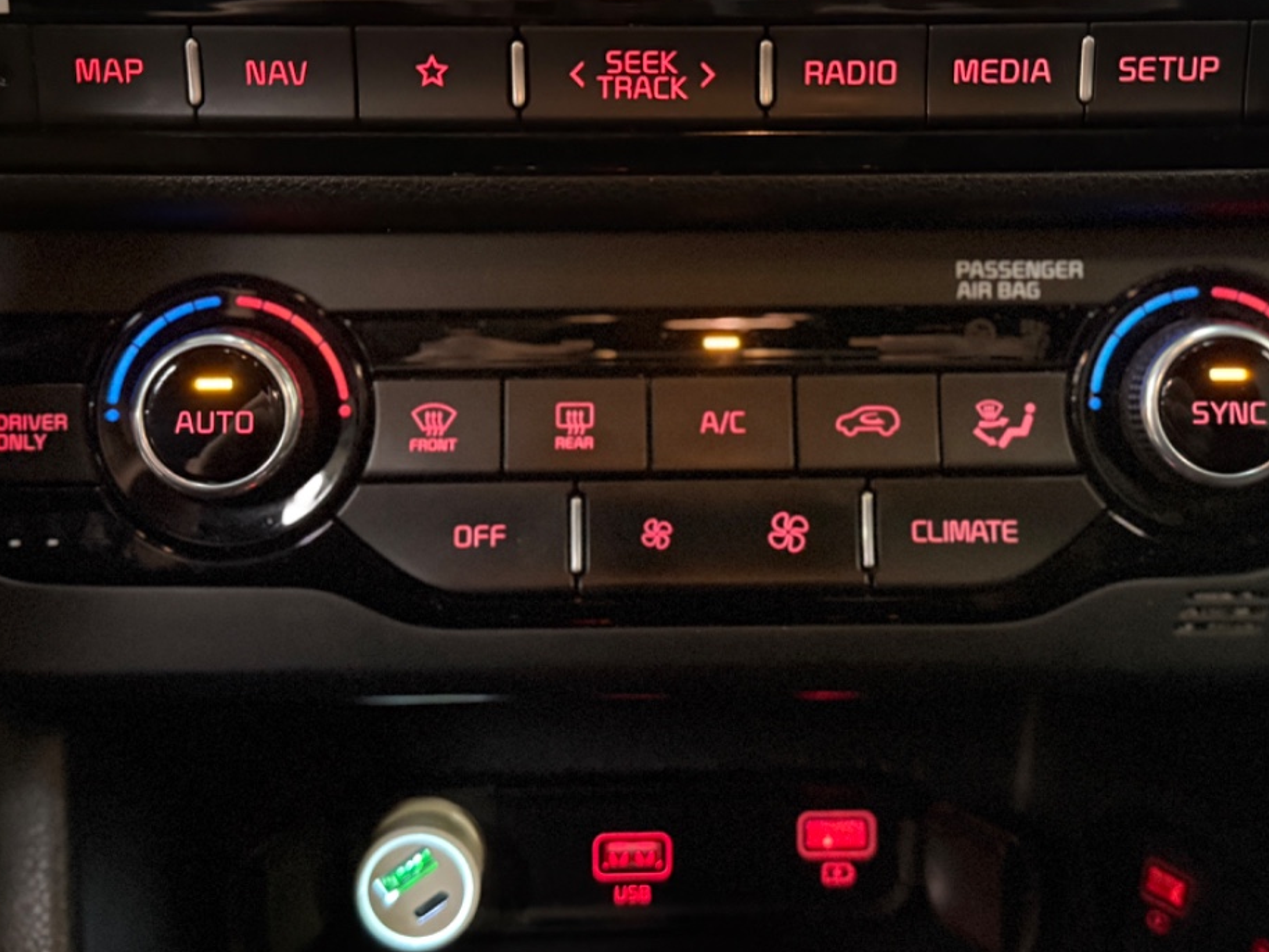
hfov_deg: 44.7
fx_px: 1540
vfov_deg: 34.1
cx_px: 682
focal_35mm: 42
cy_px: 325
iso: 1250
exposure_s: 1/25
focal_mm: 6.76
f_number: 1.78
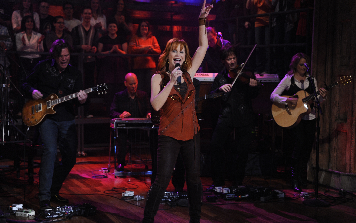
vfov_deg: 21.0
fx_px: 602
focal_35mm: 62
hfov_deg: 33.0
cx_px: 179
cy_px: 114
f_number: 2.8
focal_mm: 60
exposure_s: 1/100
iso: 1600
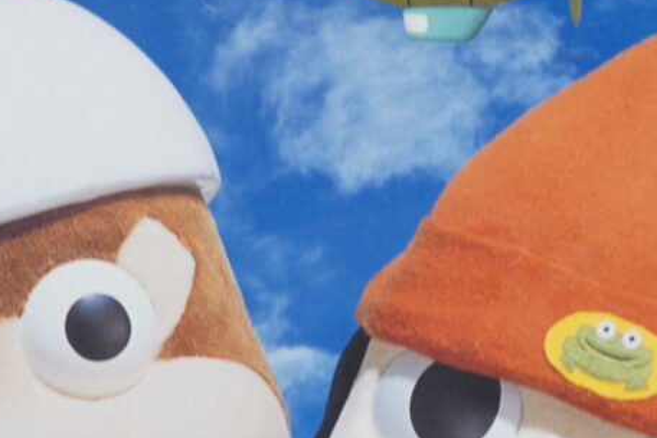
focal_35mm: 191
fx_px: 3485
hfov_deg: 10.8
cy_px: 450
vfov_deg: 7.2
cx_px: 300
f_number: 9
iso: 64
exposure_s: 1/1.6
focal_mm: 34
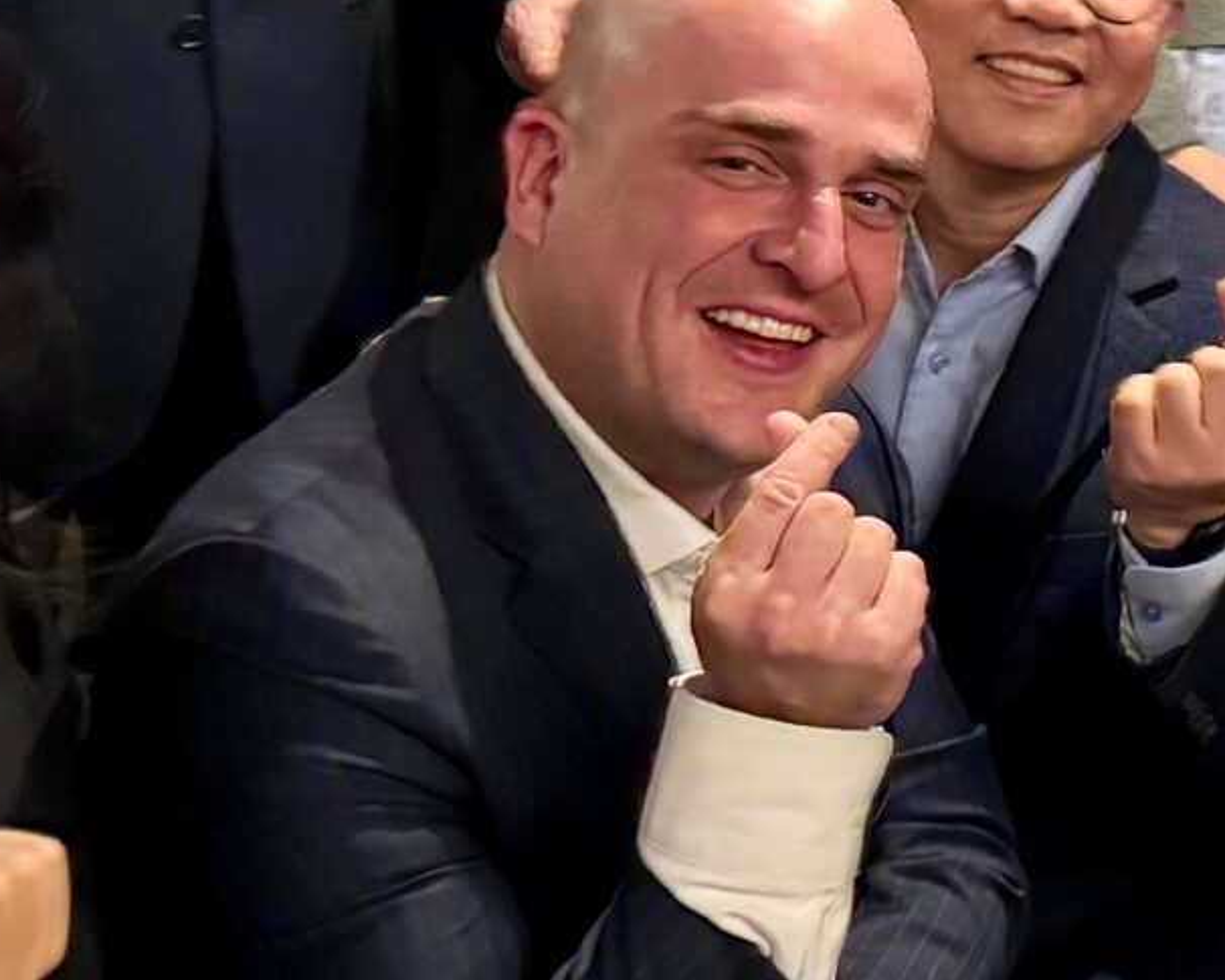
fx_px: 3590
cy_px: 12
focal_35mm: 99
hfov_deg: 18.1
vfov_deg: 15.3
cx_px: 1585
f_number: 1.78
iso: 800
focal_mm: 6.76
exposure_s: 1/33
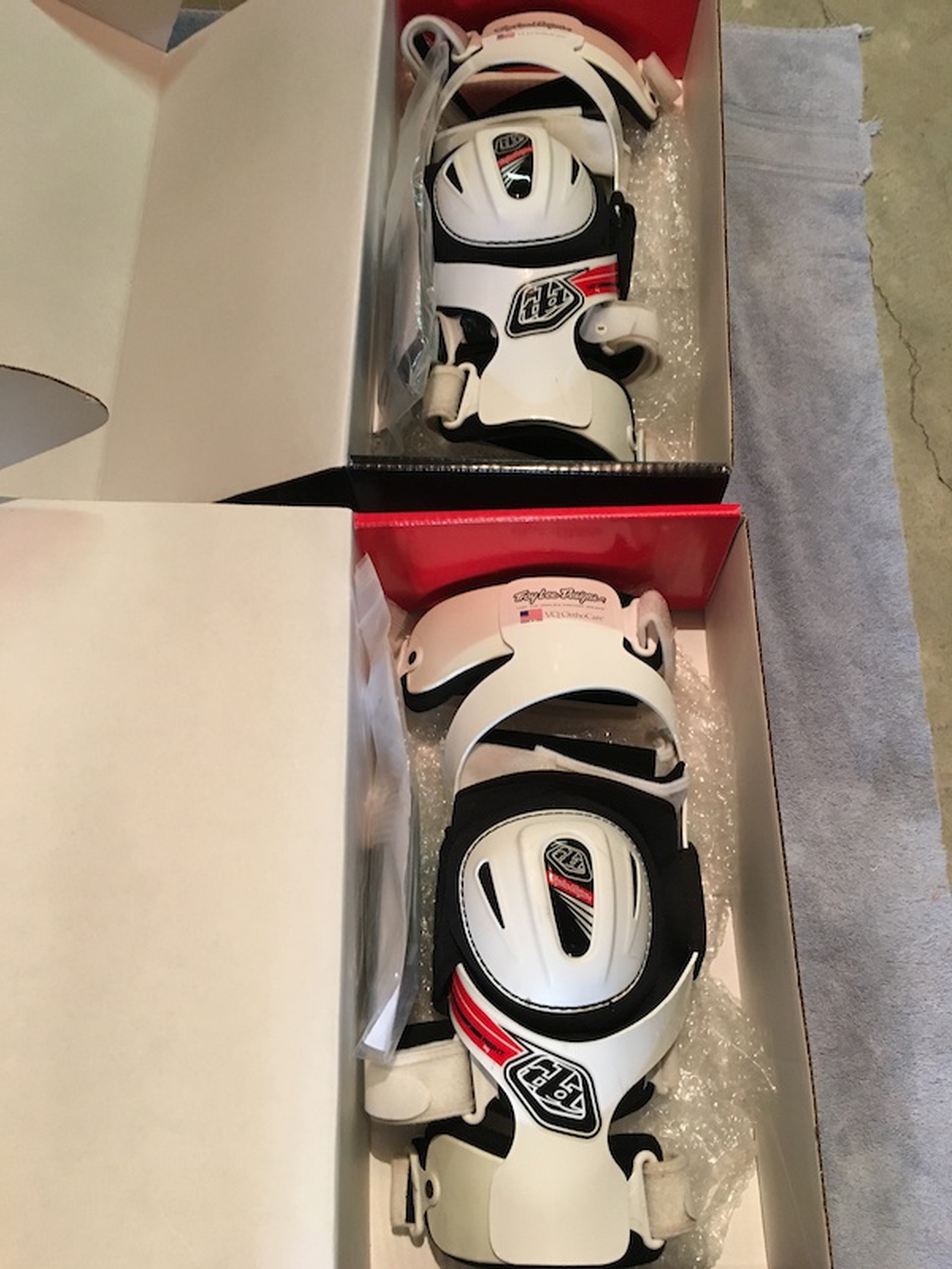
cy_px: 634
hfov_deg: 48.2
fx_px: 1063
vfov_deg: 61.7
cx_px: 476
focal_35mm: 29
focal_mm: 4.15
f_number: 2.2
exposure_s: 1/17
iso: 200
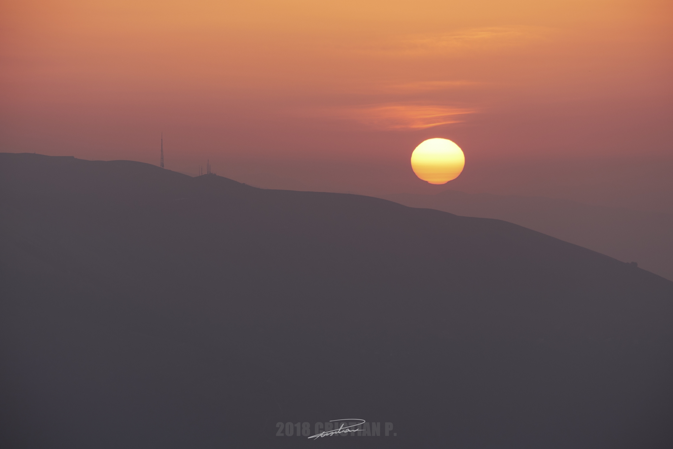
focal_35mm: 300
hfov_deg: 6.9
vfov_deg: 4.6
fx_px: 5607
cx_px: 336
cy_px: 224
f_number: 8
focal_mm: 200
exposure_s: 1/110
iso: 250
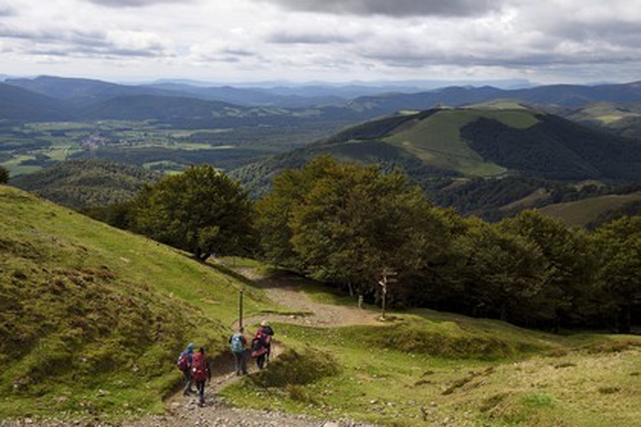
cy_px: 214
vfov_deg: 36.9
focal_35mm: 36
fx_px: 641
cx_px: 320
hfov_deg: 53.1
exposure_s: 1/250
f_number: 11
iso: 200
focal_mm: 36
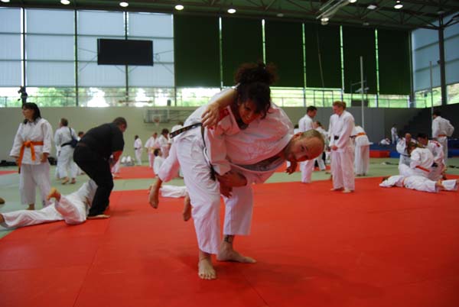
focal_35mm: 27
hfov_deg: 67.3
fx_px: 345
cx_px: 230
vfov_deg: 48.1
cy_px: 154
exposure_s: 1/40
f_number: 3.5
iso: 200
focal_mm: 18
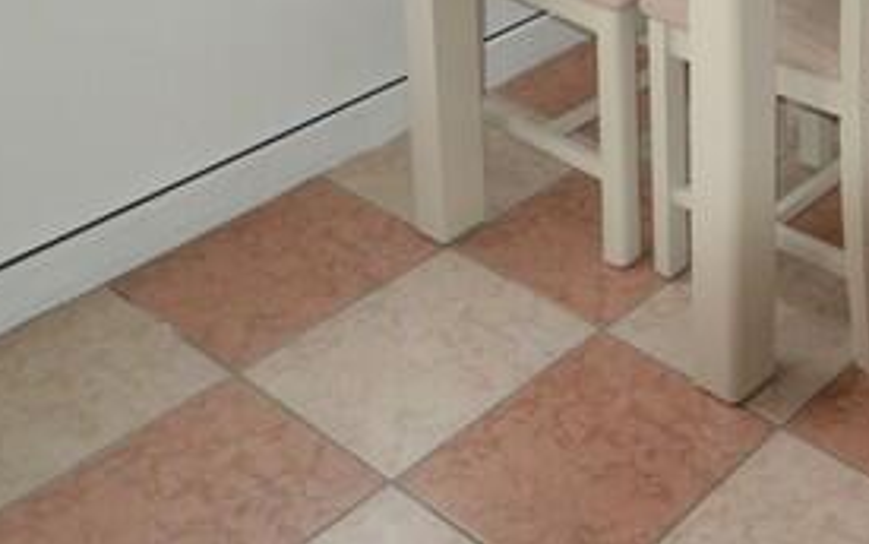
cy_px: -394
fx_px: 1350
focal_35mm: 57
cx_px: 1090
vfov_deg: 18.5
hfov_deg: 29.6
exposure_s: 1/80
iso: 400
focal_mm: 10
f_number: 4
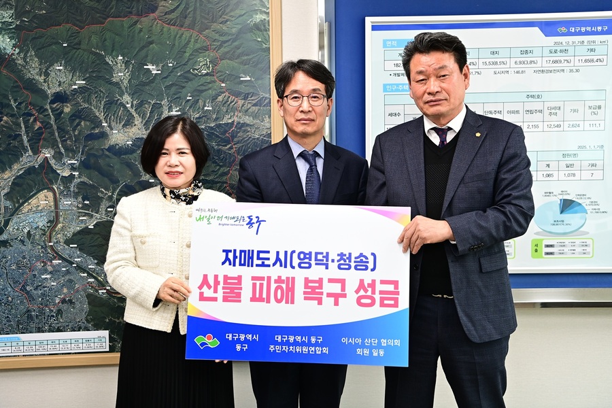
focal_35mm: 50
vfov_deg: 27.0
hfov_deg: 39.6
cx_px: 306
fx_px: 850
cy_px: 204
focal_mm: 50
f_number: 4
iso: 1250
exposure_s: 1/200
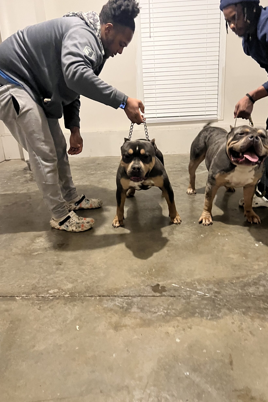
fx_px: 313
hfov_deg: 46.3
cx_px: 151
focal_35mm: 28
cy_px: 200
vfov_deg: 65.5
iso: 500
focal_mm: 5.7
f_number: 1.5
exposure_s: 1/30
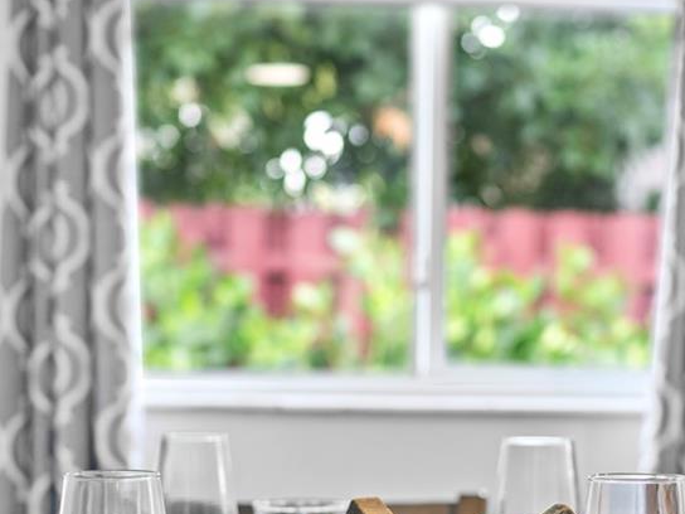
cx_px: 413
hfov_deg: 19.8
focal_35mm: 99
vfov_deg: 14.8
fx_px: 1959
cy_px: 457
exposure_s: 1/125
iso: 500
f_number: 2.2
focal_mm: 35
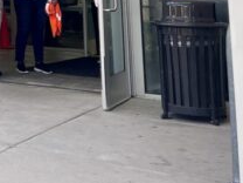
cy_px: -102
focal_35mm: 90
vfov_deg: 15.1
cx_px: -150
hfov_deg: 18.5
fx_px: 632
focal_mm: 5.7
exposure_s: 1/443
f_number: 1.5
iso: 50
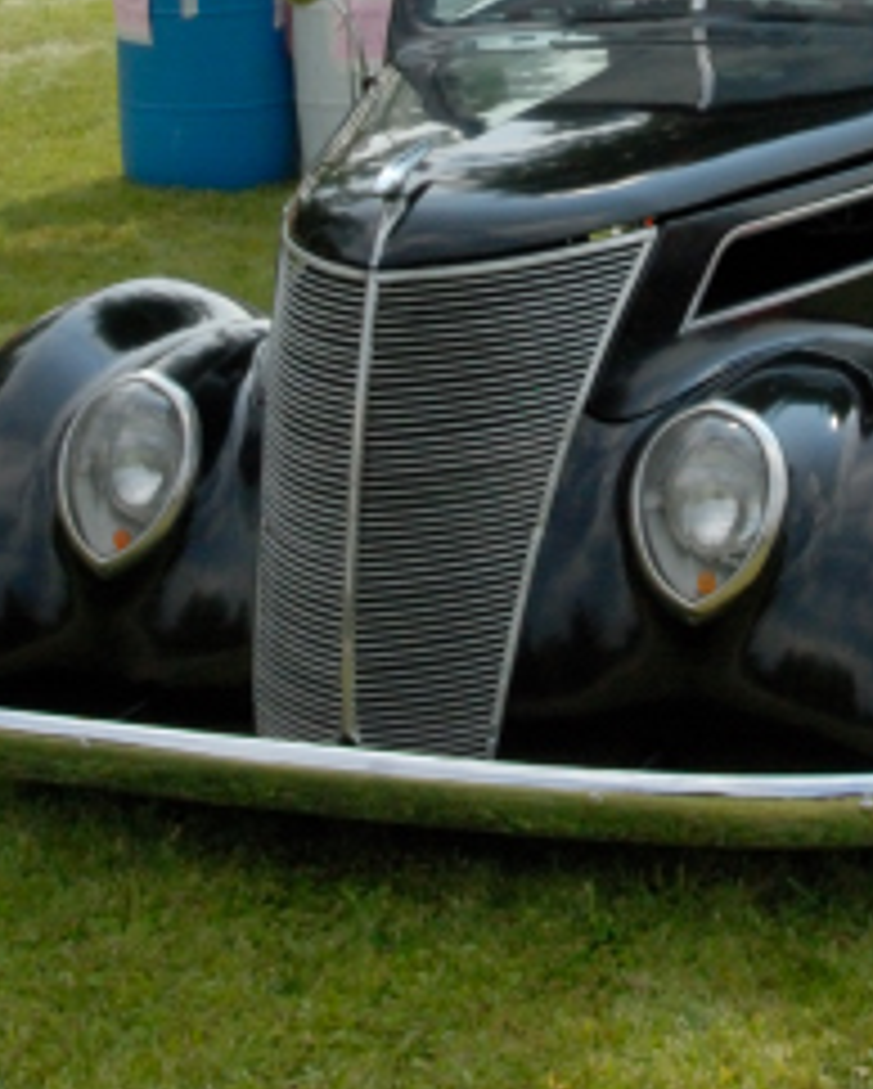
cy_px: -68
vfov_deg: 18.3
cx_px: 655
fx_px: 3263
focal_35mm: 101
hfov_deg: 15.2
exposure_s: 1/125
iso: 1000
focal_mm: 29
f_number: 25
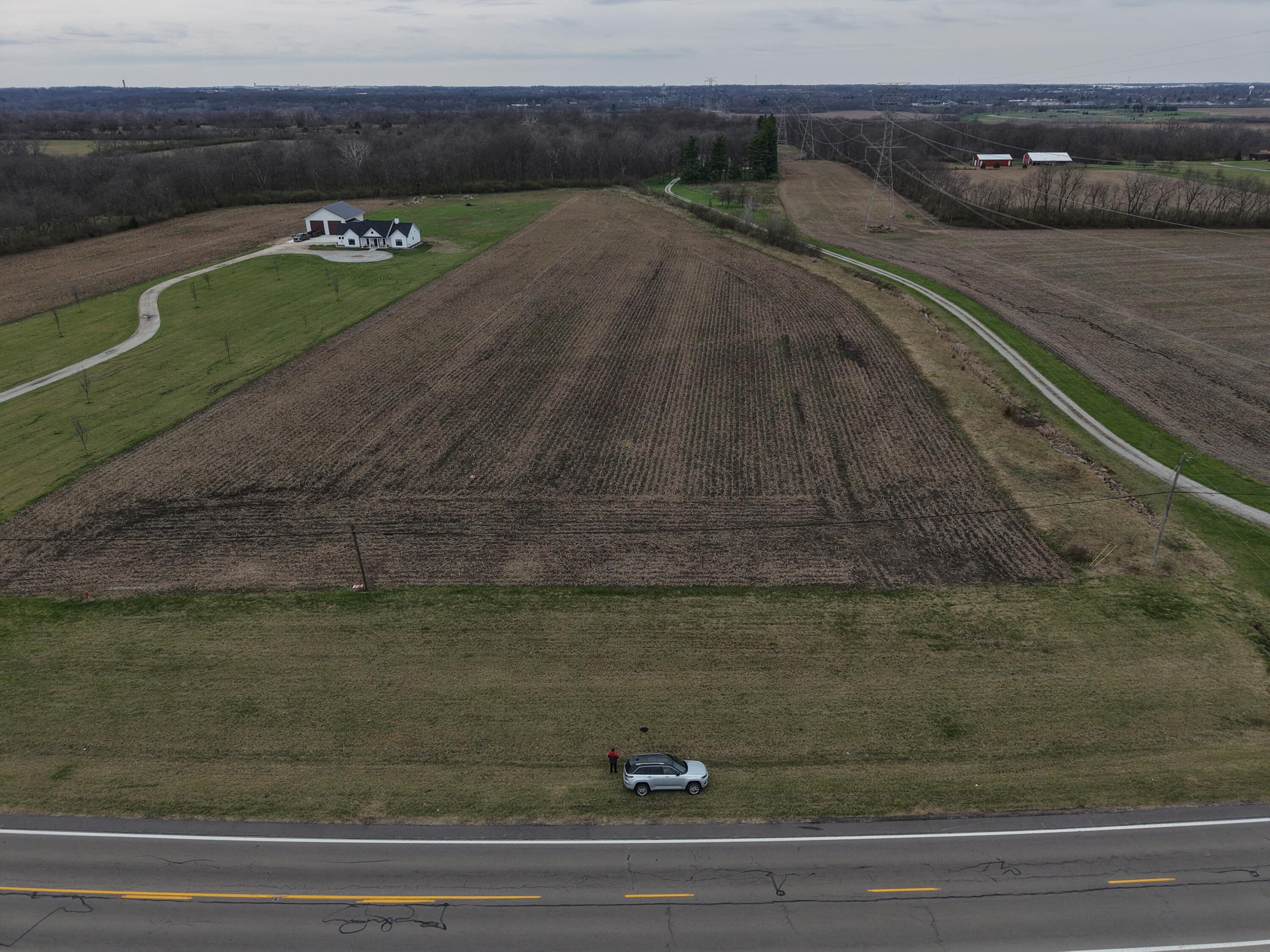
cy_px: 476
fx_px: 881
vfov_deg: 56.8
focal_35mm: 24
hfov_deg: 71.6
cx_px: 635
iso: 150
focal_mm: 8.67
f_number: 1.8
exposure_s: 1/5000
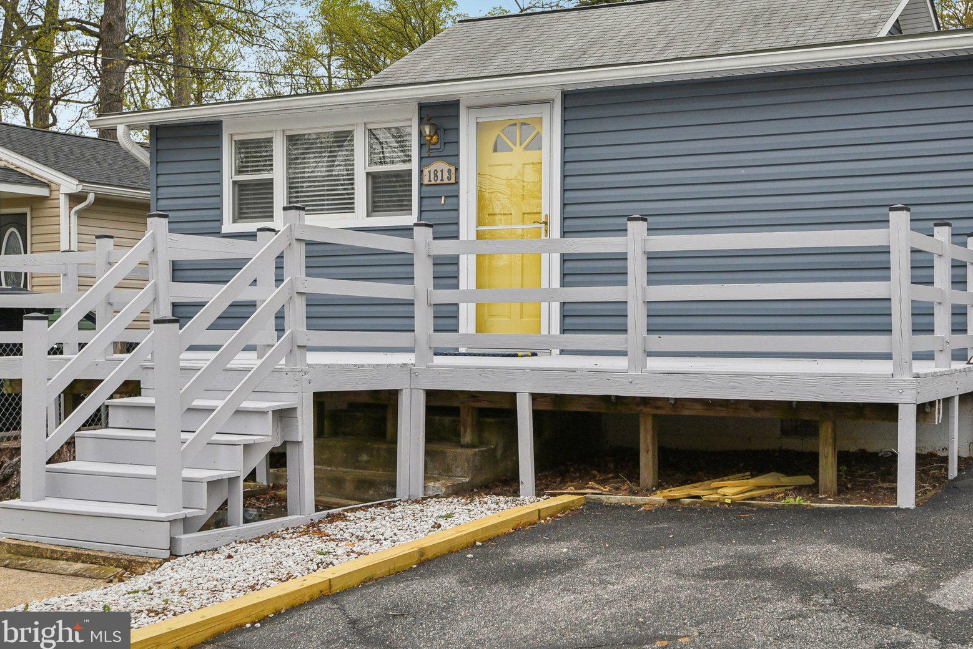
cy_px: 231
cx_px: 631
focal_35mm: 46
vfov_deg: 29.1
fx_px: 1244
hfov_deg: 42.3
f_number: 8
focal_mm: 35
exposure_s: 1/640
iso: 400
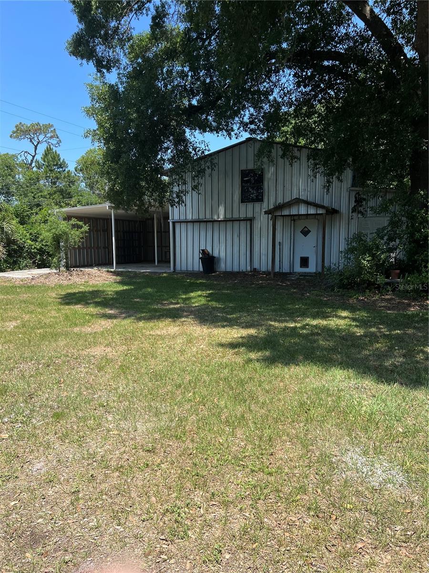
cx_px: 214
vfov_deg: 67.3
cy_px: 286
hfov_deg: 53.1
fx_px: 430
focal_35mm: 26
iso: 50
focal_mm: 5.7
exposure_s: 1/3165
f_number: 1.5
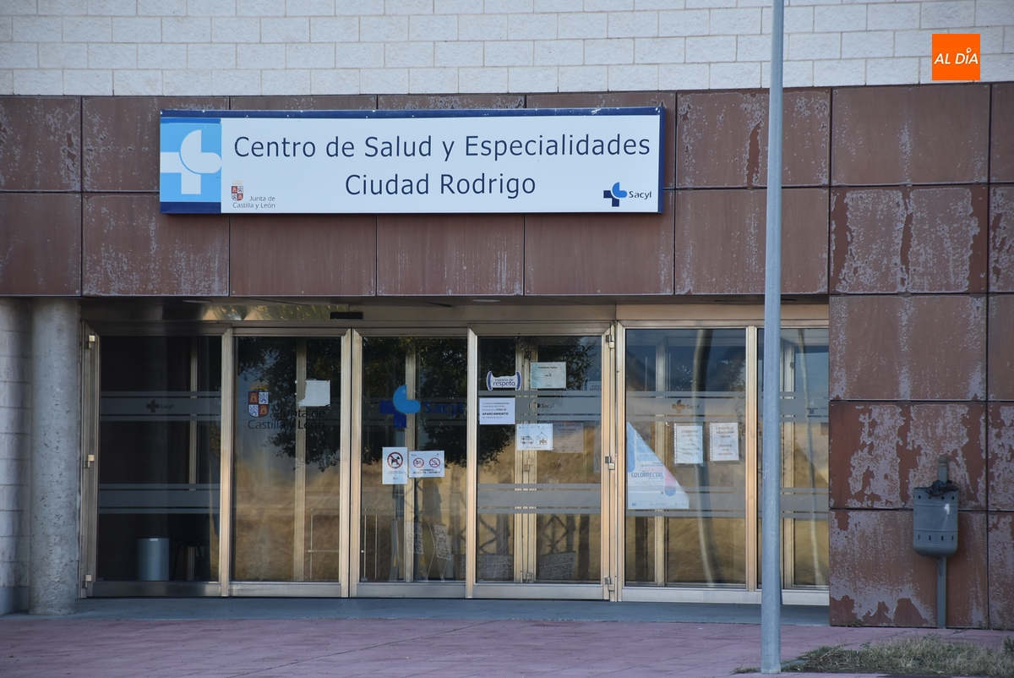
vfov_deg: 6.6
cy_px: 339
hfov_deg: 9.8
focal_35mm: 210
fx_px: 5919
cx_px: 507
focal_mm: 140
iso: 400
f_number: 5.6
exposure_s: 1/250
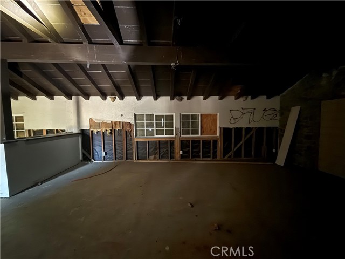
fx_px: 140
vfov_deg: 85.7
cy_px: 130
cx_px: 172
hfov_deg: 102.1
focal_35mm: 14
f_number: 2.2
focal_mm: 2.22
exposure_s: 1/8
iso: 2500
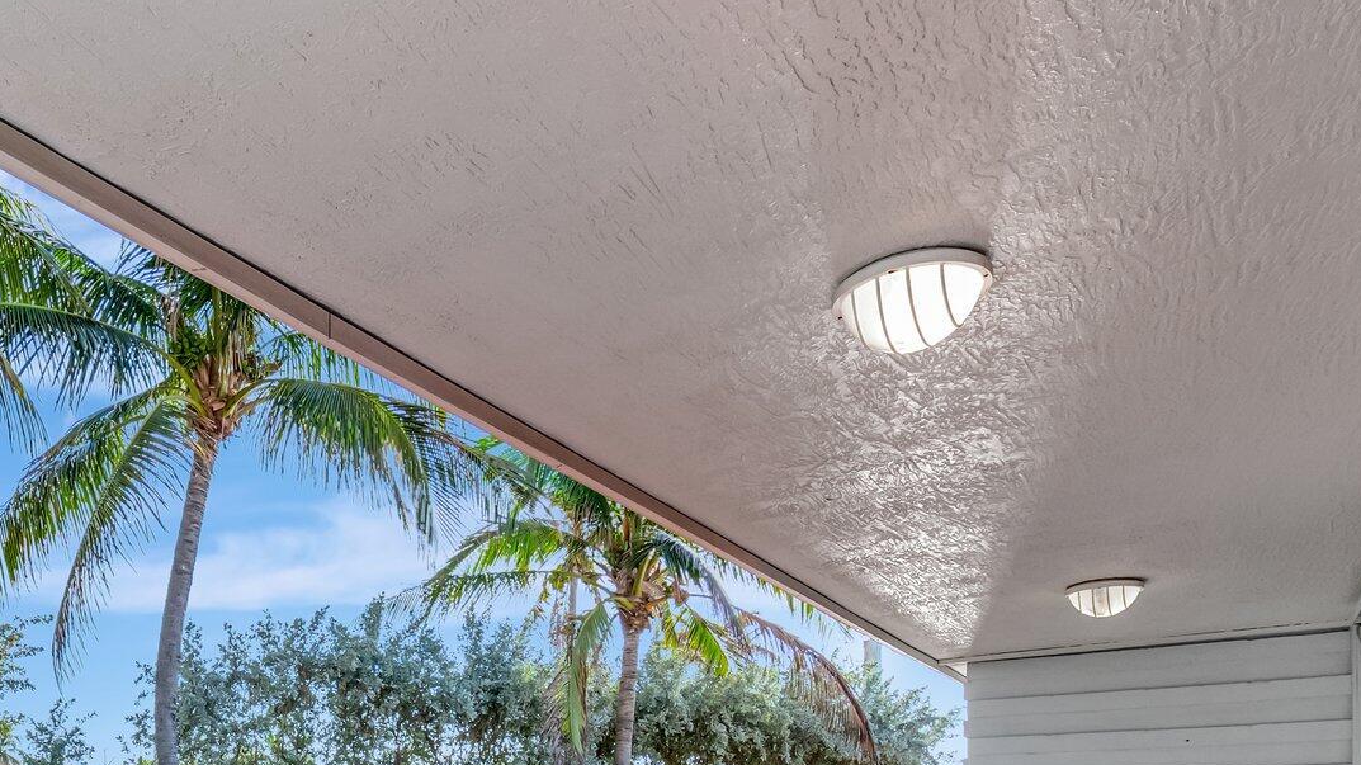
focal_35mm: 30
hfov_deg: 60.4
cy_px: 854
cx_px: 323
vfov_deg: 33.6
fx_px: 1082
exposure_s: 1/1250
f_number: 8
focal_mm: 10
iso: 1000
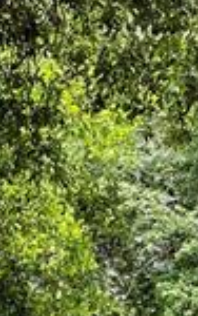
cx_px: 421
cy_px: 314
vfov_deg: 5.0
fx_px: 3602
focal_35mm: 418
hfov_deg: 3.1
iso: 32
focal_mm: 9
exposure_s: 1/216
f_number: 2.8
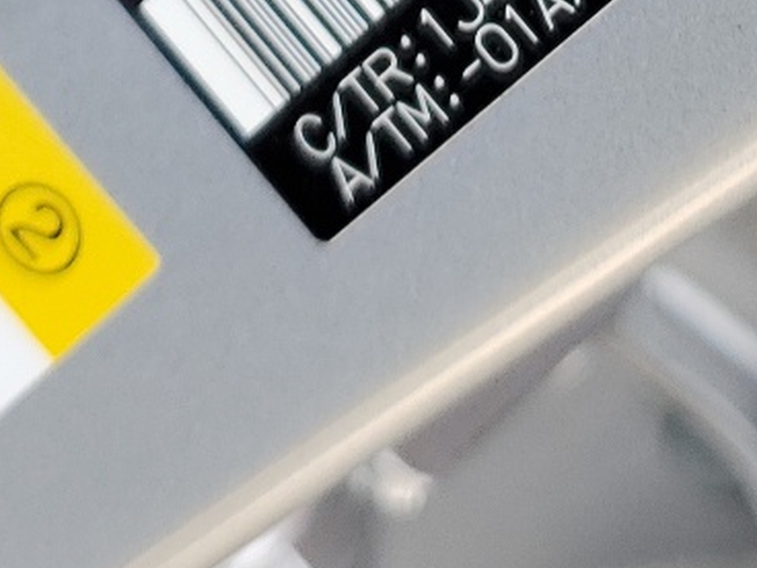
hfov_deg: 17.4
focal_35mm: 113
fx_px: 2471
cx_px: 502
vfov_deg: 12.1
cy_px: -455
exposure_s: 1/156
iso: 50
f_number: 1.5
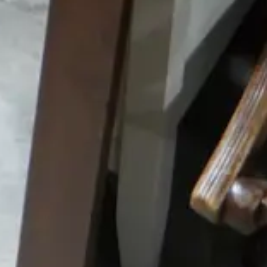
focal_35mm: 163
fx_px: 1422
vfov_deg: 8.9
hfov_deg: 10.5
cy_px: -524
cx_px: -59
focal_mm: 14
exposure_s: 1/60
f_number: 3.5
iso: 500
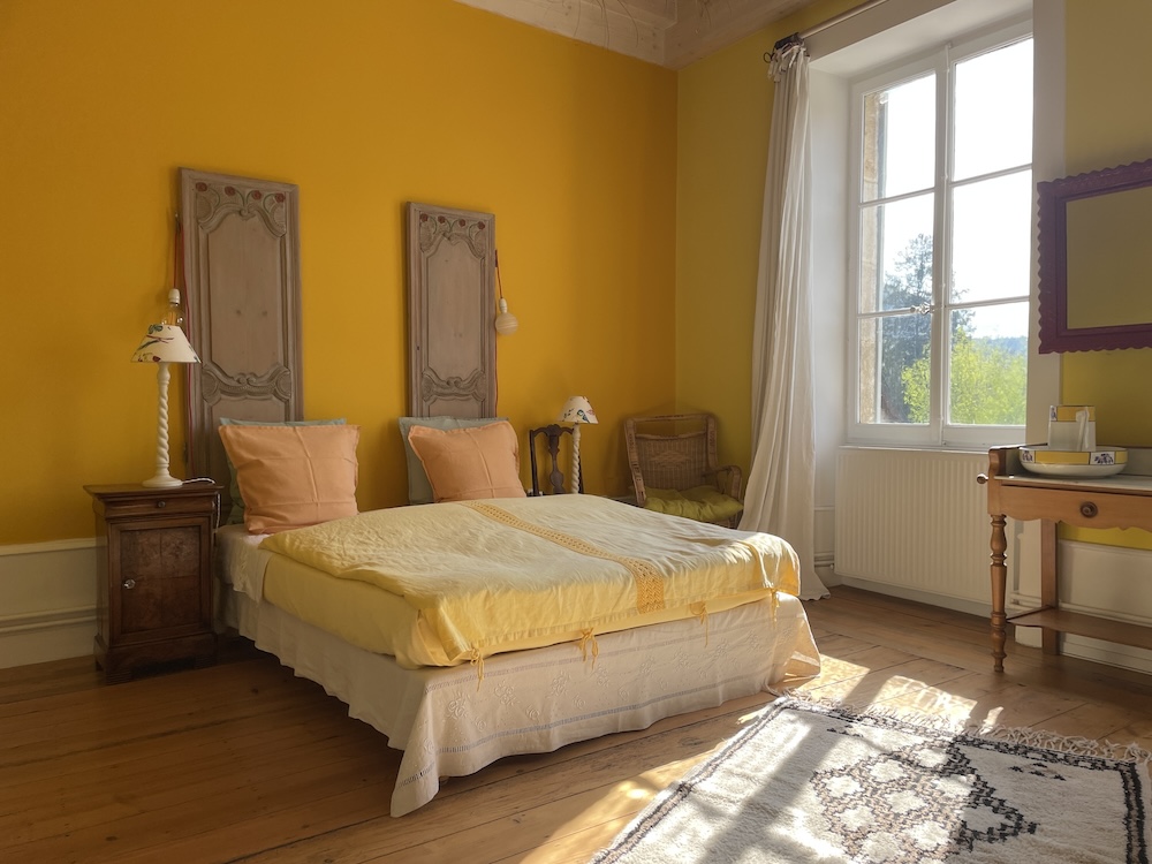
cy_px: 432
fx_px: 865
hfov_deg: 67.3
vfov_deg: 53.1
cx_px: 576
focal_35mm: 26
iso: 32
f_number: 1.6
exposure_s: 1/532
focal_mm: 4.2
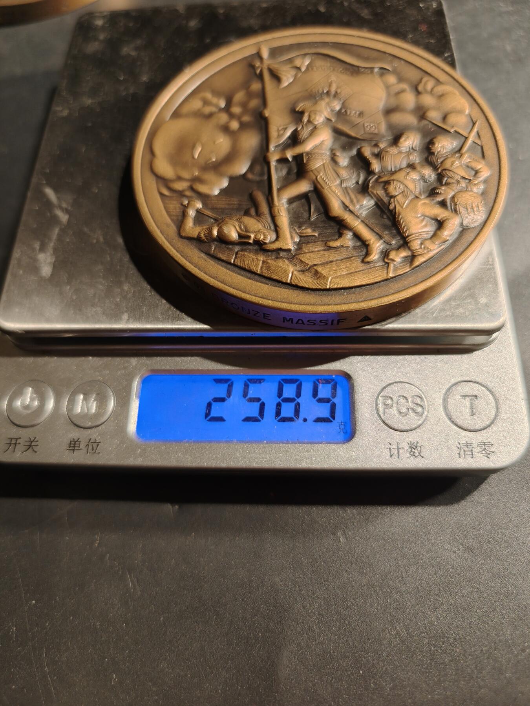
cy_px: 353
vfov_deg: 73.9
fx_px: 470
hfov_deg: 58.9
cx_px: 265
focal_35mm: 23
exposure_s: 1/200
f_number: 1.6
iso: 250
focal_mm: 6.06
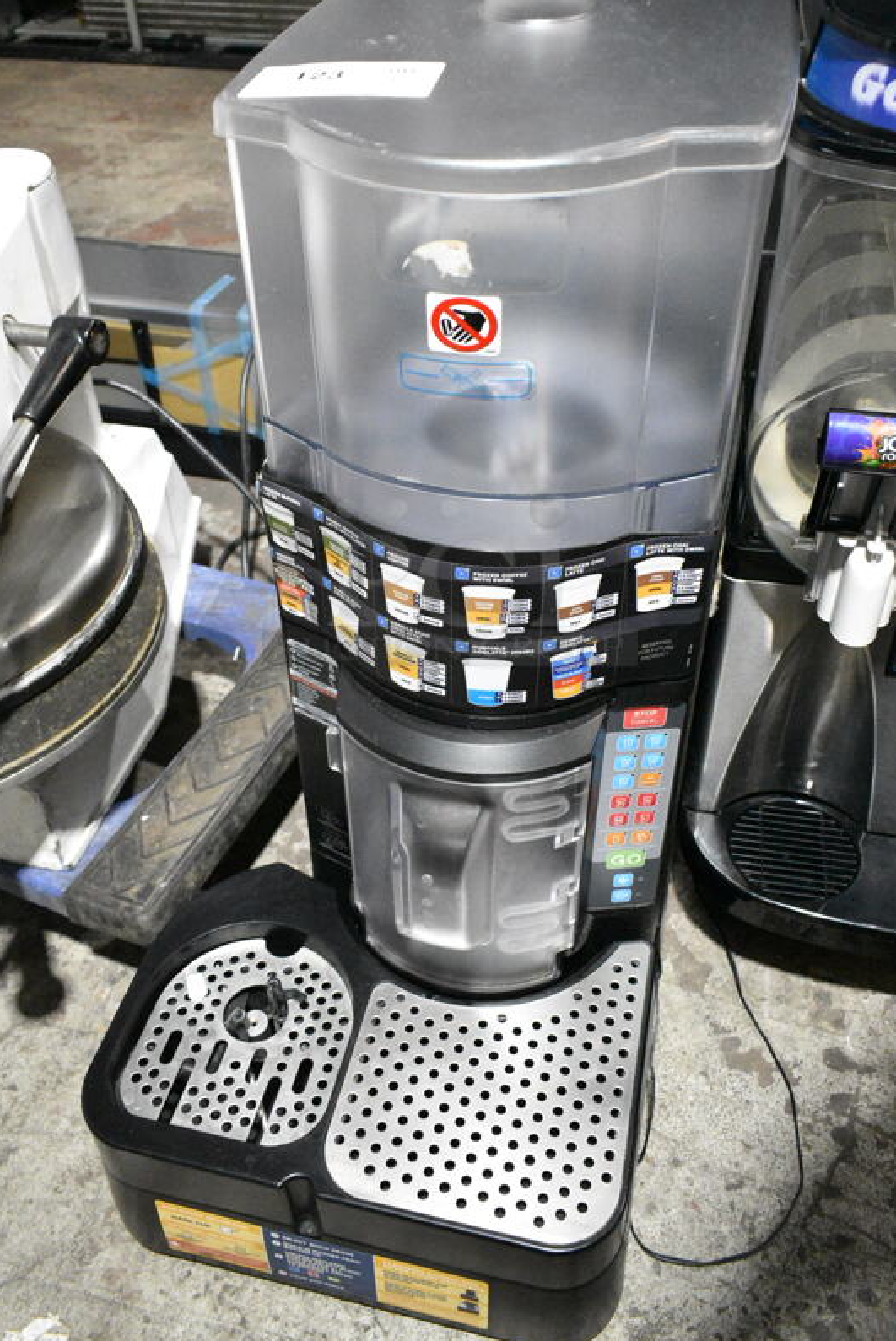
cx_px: 451
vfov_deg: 60.0
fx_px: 1156
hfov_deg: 42.4
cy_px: 578
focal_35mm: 31
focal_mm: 18
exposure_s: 1/400
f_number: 5
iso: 6400
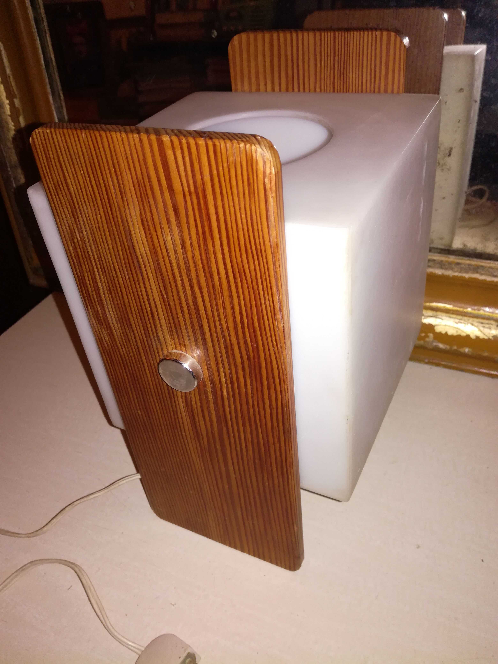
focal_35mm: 27
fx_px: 518
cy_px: 332
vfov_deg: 65.3
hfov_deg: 51.4
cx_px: 249
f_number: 2
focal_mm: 3.79
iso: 100
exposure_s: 1/33.3
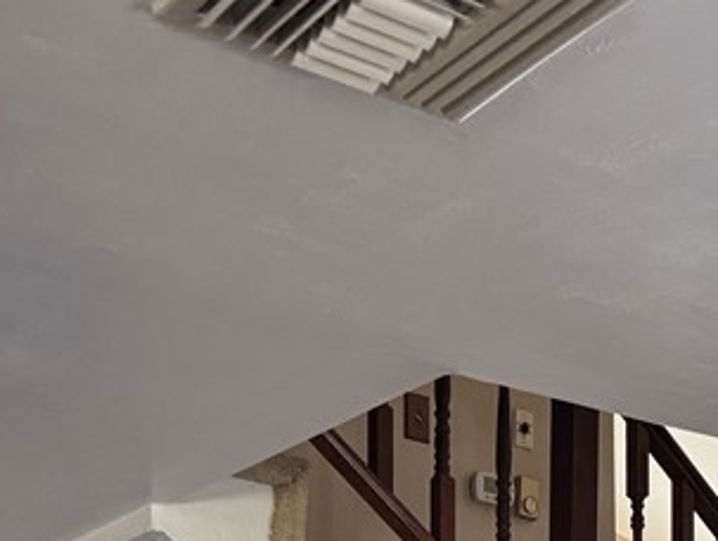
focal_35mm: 81
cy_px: 890
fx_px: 1682
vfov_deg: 16.1
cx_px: 536
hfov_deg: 23.9
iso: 160
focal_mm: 6.76
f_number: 1.78
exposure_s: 1/120
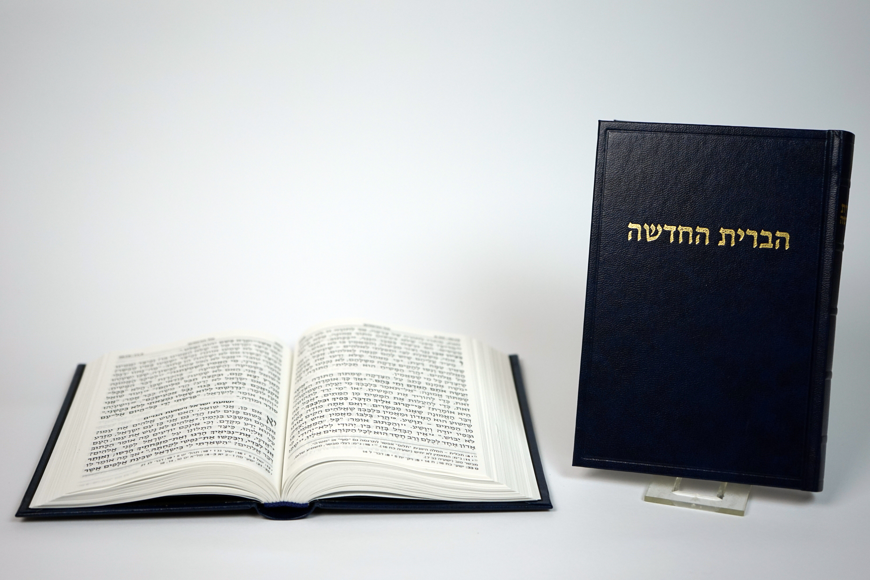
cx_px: 435
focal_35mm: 59
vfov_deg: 23.0
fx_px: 1426
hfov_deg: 33.9
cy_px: 290
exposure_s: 1/160
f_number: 5
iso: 400
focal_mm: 59
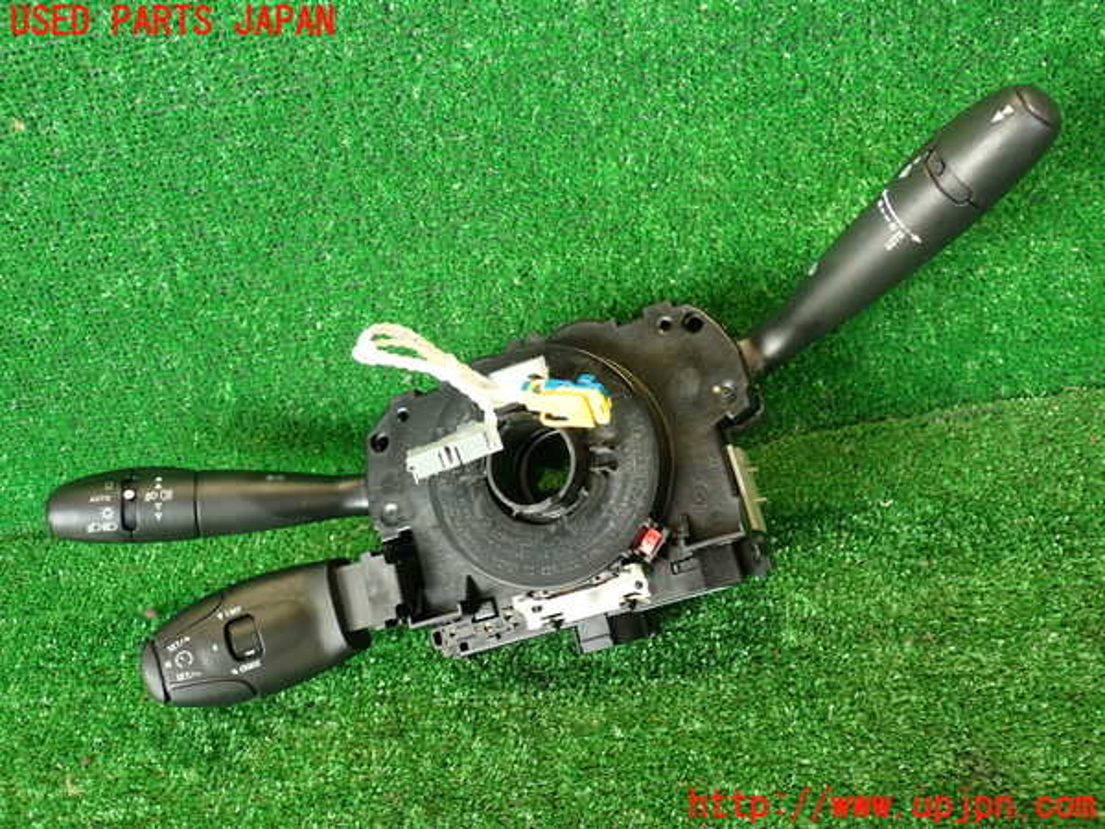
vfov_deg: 44.2
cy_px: 414
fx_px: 1021
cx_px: 552
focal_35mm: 32
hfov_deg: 56.8
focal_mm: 5.79
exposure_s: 1/30
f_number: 2.4
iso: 200
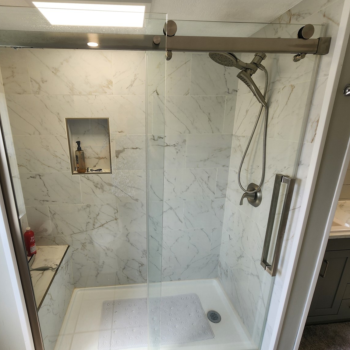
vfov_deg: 87.4
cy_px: 176
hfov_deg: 86.8
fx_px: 183
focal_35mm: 16
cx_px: 147
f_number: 2.2
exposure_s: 1/120
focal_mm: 2.2
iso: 64
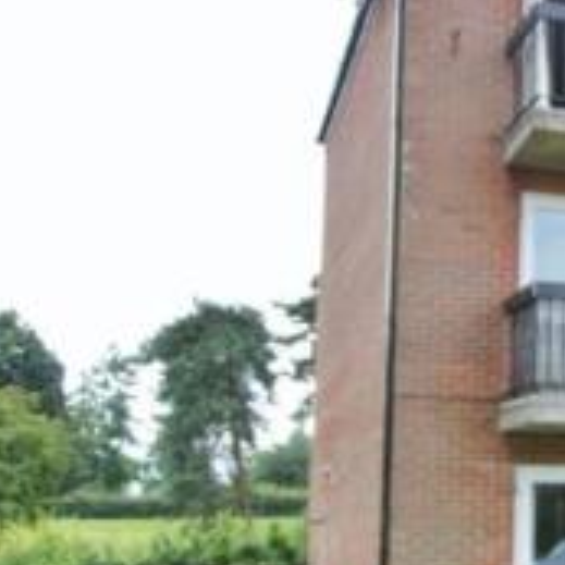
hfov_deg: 26.4
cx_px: 670
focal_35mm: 58
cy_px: 384
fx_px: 1071
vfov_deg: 29.3
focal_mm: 12
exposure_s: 1/400
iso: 200
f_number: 4
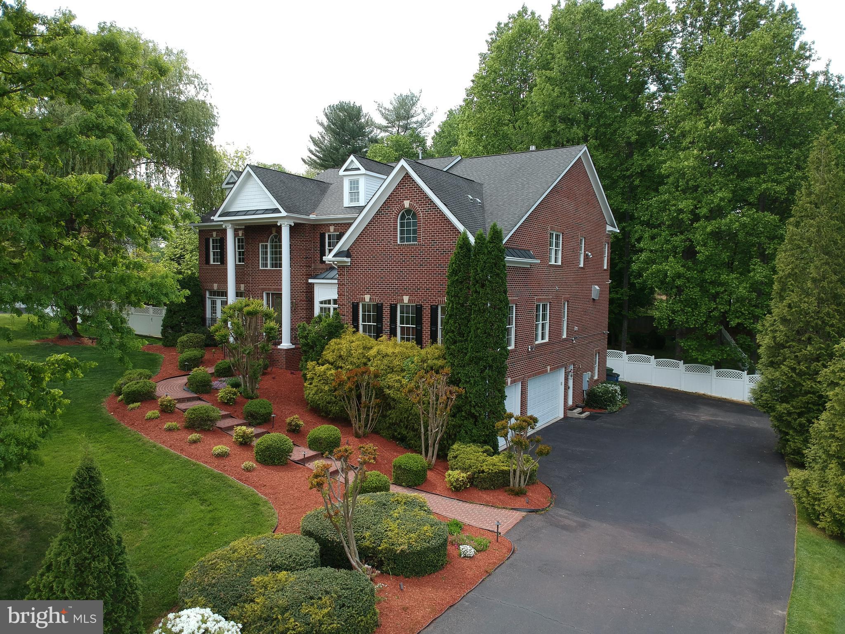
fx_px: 610
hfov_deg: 69.4
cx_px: 422
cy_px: 317
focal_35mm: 25
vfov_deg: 54.9
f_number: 2.6
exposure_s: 1/320
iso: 100
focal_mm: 4.49
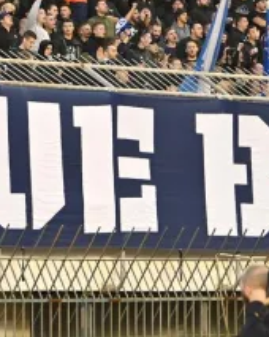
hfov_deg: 6.5
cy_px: -9
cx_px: -82
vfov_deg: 8.2
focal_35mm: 235
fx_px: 2342
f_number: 2.8
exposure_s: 1/800
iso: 2000
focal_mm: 70
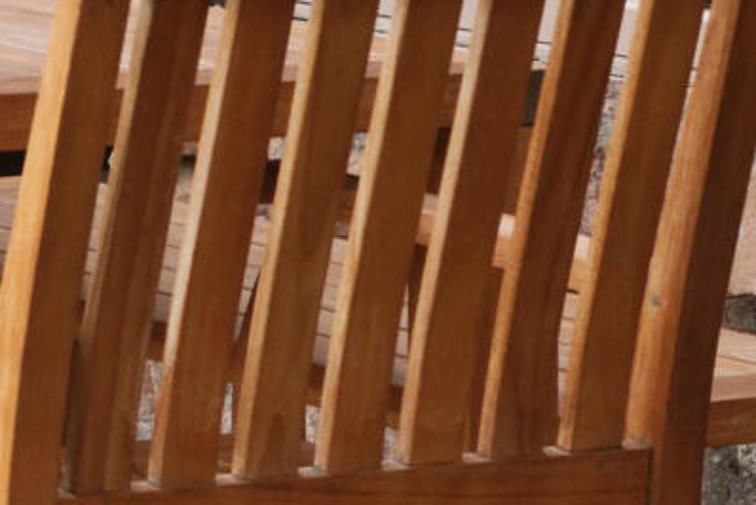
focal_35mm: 241
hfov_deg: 7.8
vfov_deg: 5.6
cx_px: -1136
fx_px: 5065
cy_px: -556
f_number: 6.3
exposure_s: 1/15
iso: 1250
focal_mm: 32
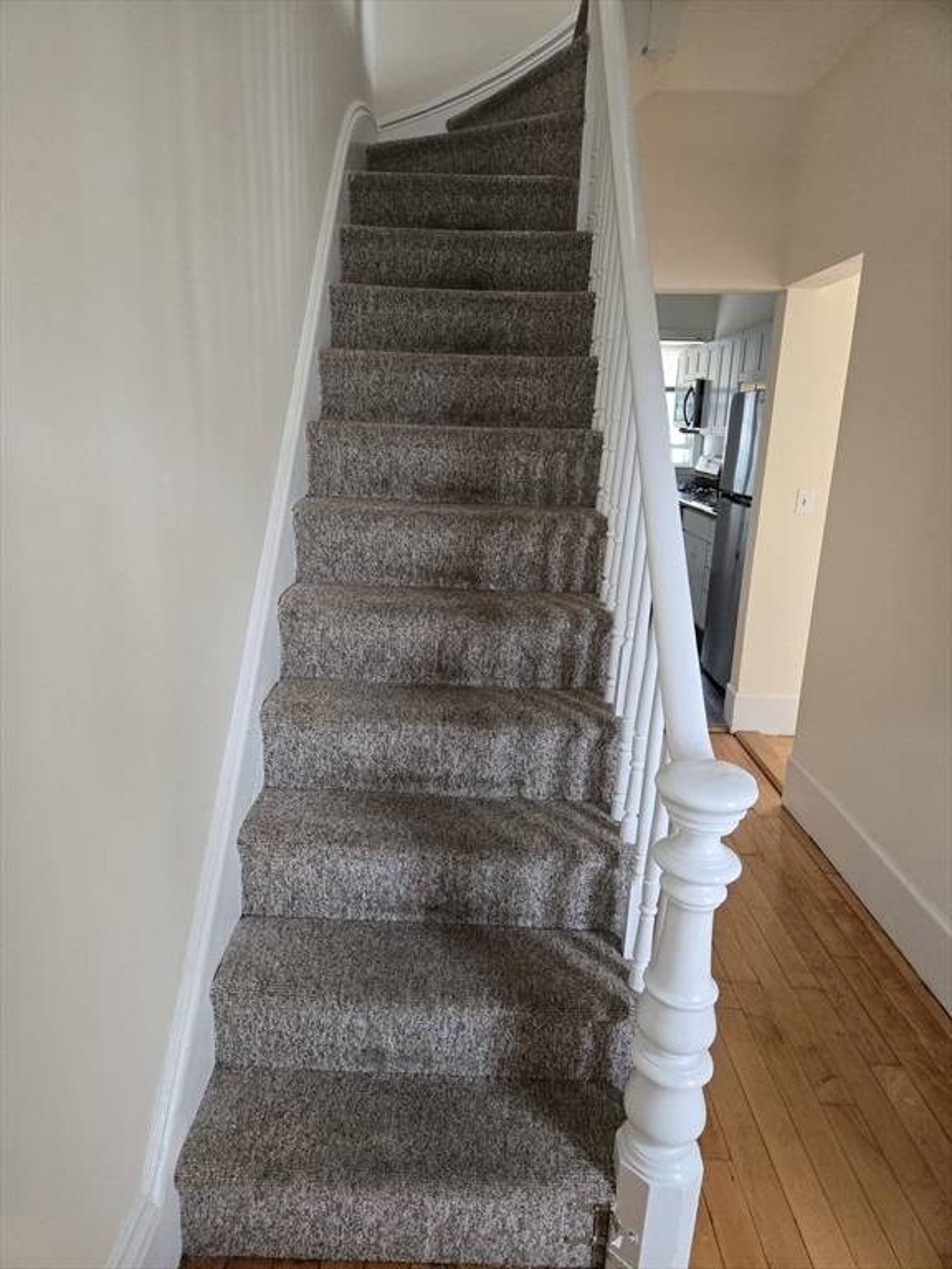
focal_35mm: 23
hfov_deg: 58.9
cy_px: 634
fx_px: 843
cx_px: 476
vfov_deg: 73.9
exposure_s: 1/120
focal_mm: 5.4
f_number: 1.8
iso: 400
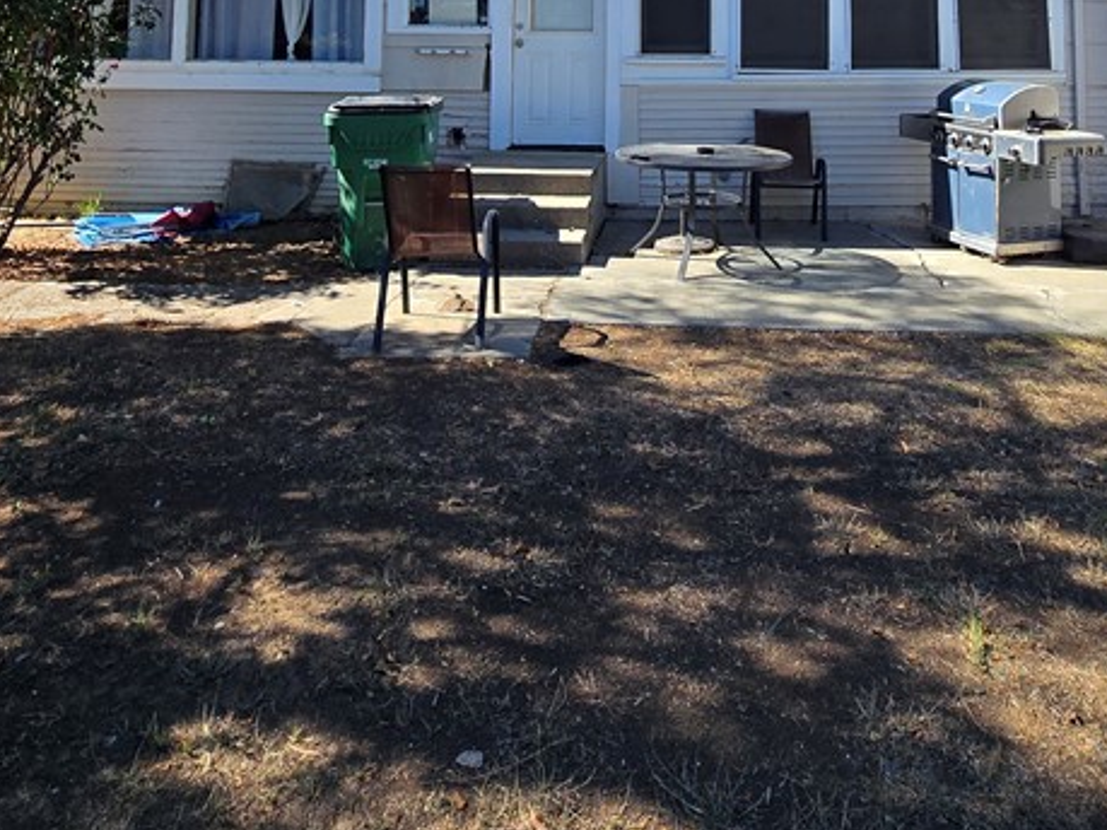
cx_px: 639
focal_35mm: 29
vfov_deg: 39.3
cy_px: -87
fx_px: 927
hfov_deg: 61.4
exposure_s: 1/1087
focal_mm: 2.2
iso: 50
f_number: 2.2
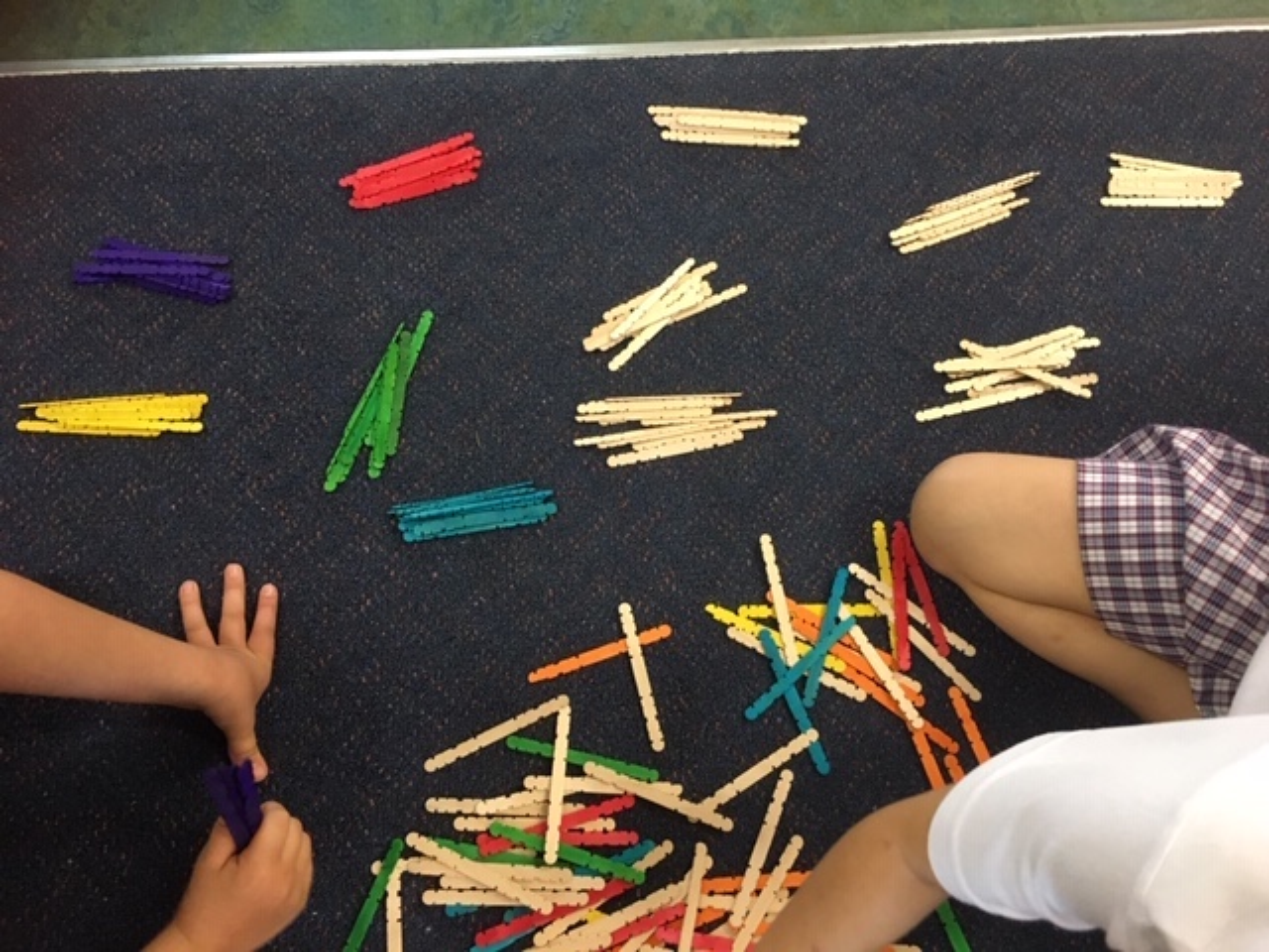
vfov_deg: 48.2
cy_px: 476
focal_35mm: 29
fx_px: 1063
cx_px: 634
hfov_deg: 61.7
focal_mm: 4.15
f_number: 2.2
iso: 200
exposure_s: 1/33
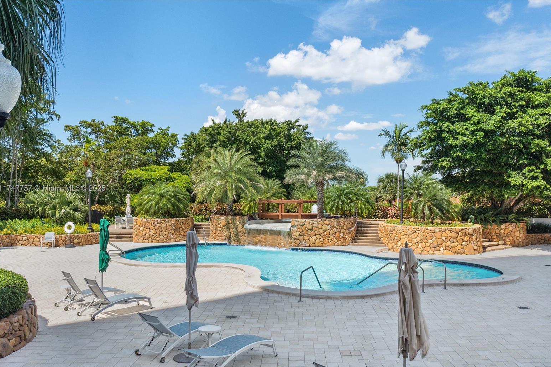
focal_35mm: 31
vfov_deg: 42.3
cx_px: 277
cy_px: 189
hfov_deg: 60.3
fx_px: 474
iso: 640
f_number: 8
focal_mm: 20
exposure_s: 1/3200
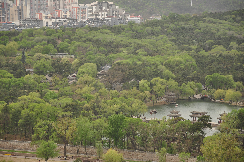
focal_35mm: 158
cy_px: 81
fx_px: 1066
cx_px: 122
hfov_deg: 13.1
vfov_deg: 8.7
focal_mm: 105
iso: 200
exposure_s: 1/250
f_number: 5.6
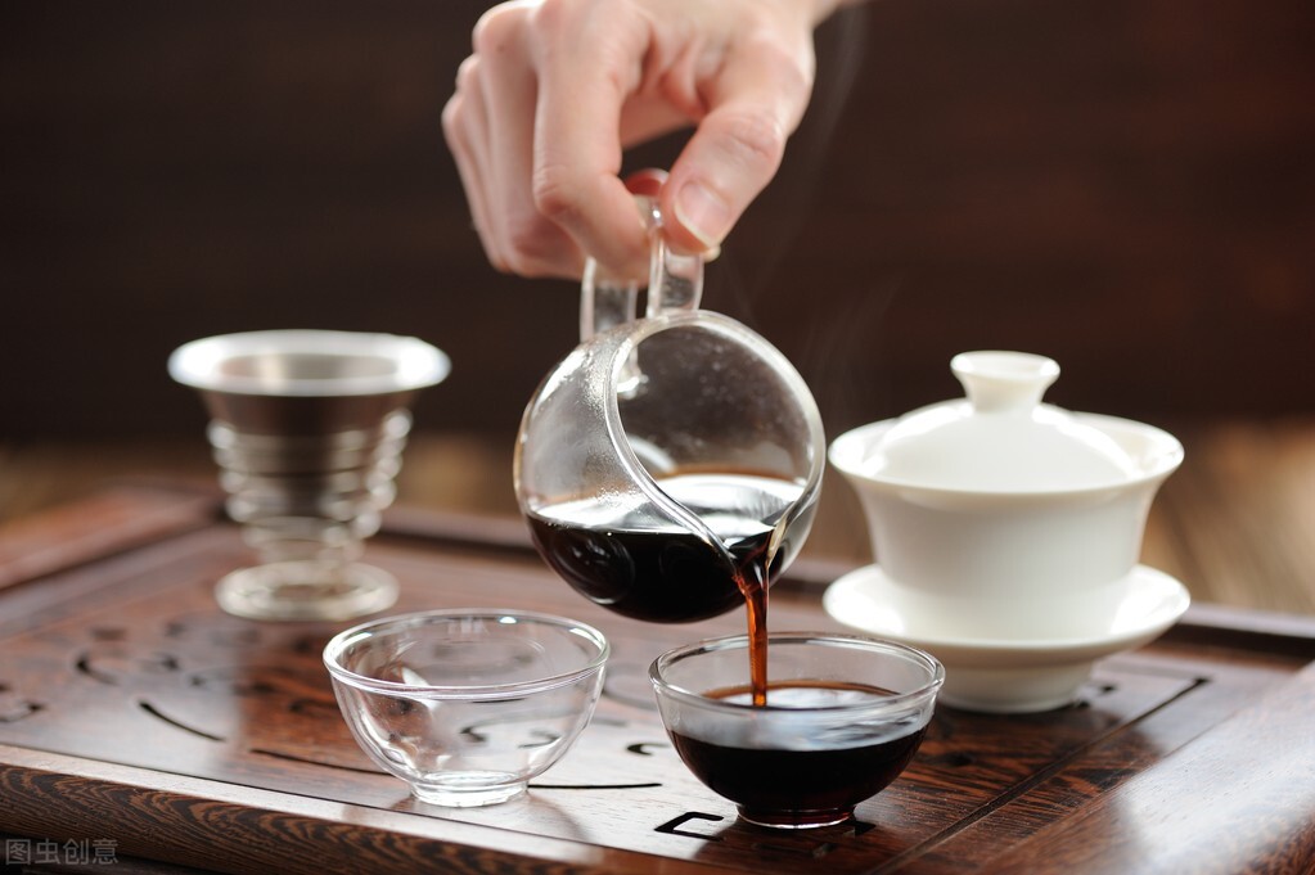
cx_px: 658
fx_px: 3833
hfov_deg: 19.5
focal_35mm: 105
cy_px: 438
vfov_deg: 13.0
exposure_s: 1/15
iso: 200
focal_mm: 105
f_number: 4
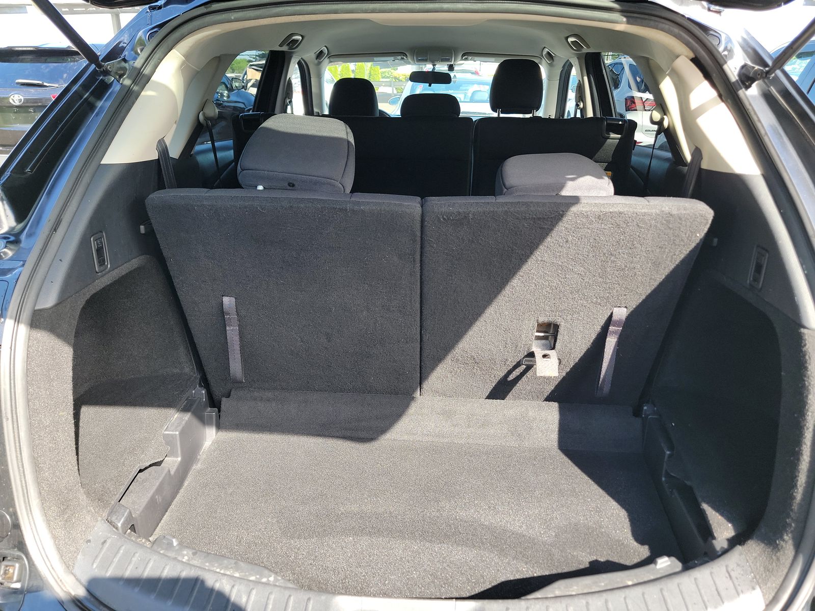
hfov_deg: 71.6
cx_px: 408
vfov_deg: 56.8
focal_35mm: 24
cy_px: 306
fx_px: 565
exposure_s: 1/59
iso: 56
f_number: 1.8
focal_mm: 6.7
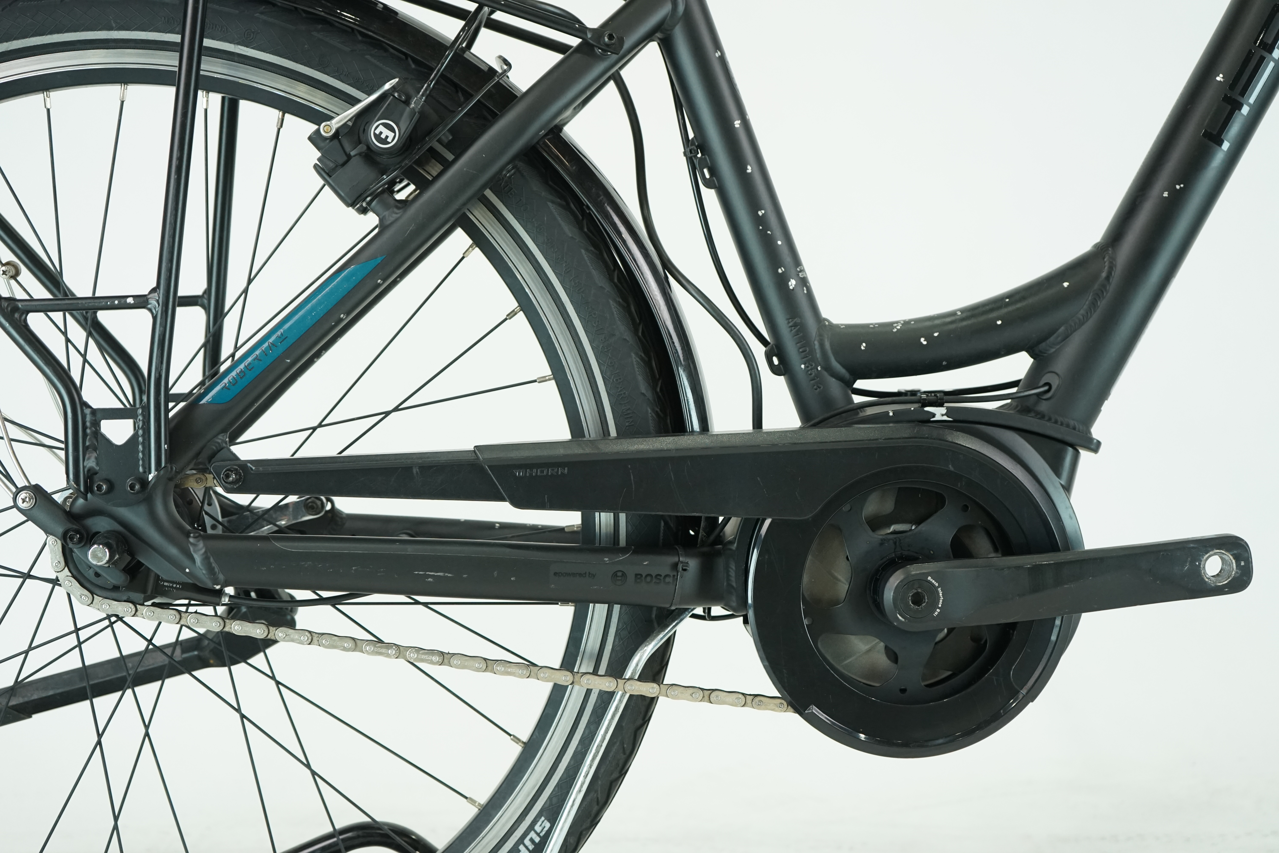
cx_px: 640
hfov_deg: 40.3
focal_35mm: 49
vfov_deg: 27.5
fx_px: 1741
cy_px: 426
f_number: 5
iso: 1600
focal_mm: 49
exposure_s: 1/200
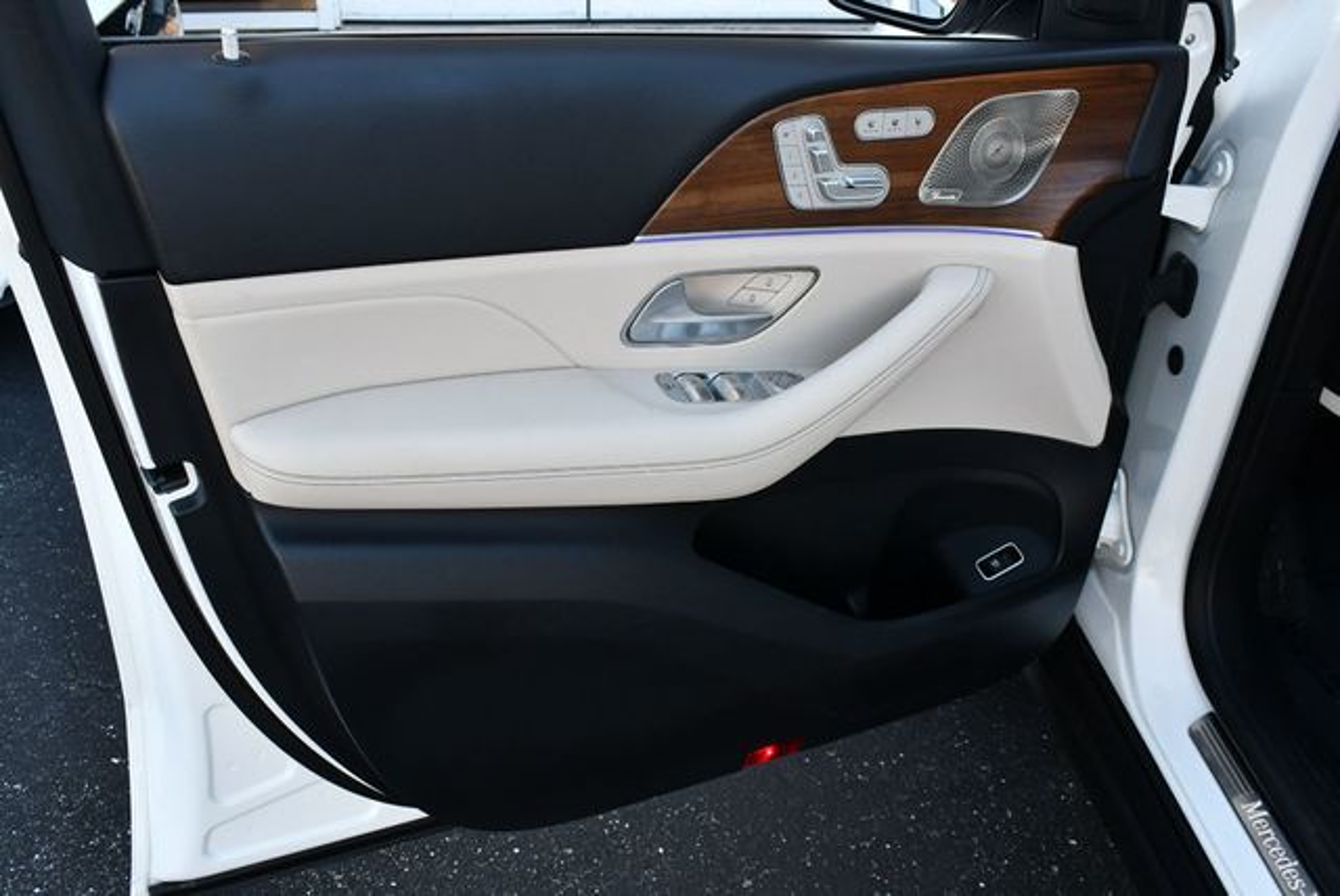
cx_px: 670
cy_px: 448
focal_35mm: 36
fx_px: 1341
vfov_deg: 36.9
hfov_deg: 53.1
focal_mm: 18
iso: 400
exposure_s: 1/250
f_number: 5
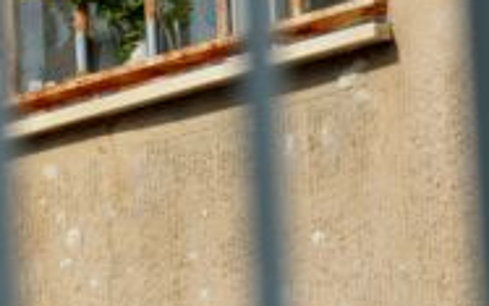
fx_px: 9318
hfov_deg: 3.0
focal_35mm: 699
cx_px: -316
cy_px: -105
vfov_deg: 1.9
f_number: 9
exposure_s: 1/400
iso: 200
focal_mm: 200
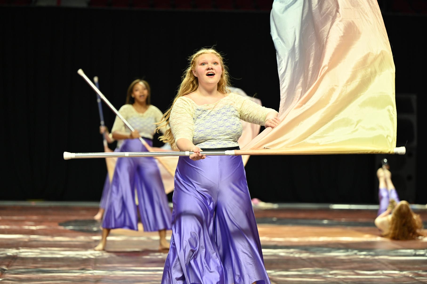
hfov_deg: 19.7
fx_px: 1233
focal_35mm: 104
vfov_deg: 13.1
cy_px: 142
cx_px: 214
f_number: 2.8
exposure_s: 1/1000
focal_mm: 104
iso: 1600
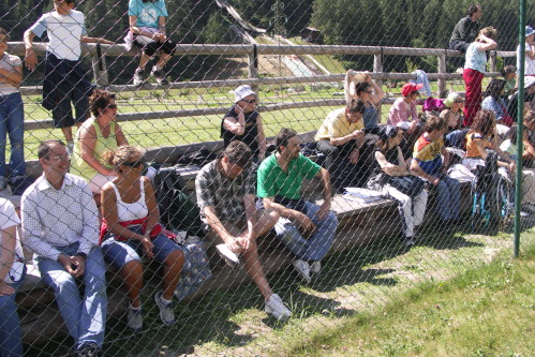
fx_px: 476
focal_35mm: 32
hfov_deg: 58.7
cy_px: 152
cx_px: 268
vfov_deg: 41.0
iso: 50
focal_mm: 7.8
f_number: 2.8
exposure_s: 1/320
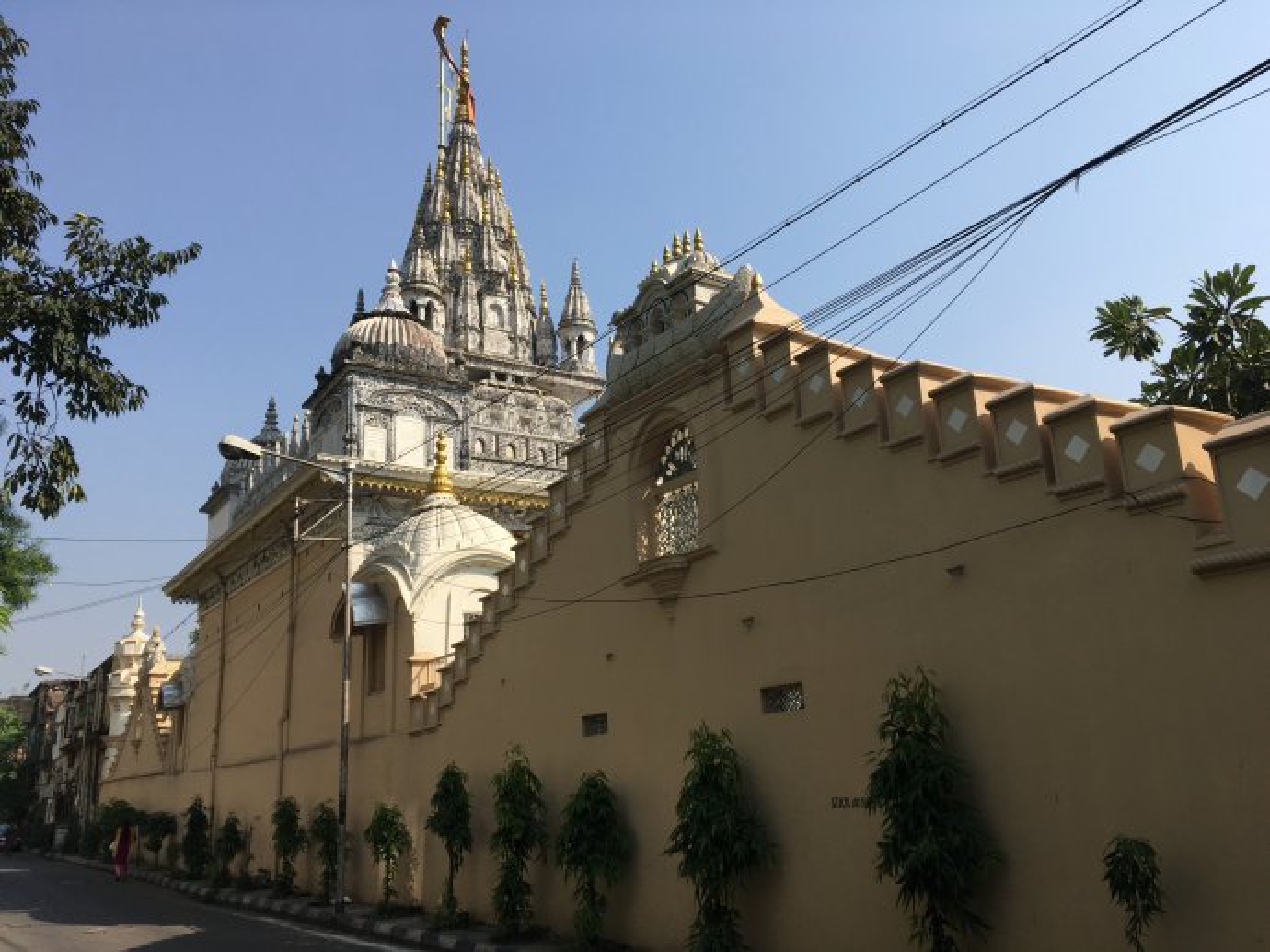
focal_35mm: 29
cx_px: 635
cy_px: 476
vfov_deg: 48.2
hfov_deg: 61.7
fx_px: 1064
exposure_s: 1/1304
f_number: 2.2
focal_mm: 4.15
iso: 25
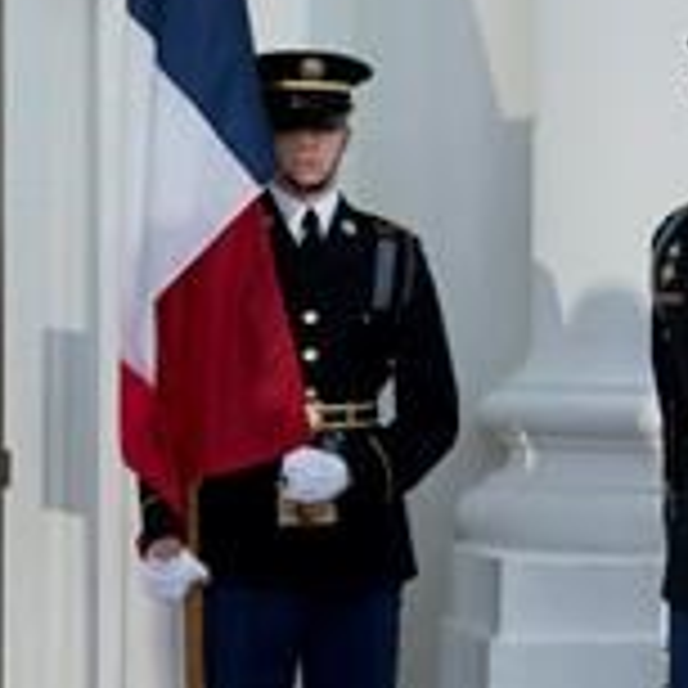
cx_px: -423
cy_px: 470
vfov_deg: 6.9
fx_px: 5689
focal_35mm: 253
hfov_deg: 6.8
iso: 4000
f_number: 3.2
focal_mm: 70
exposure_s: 1/640
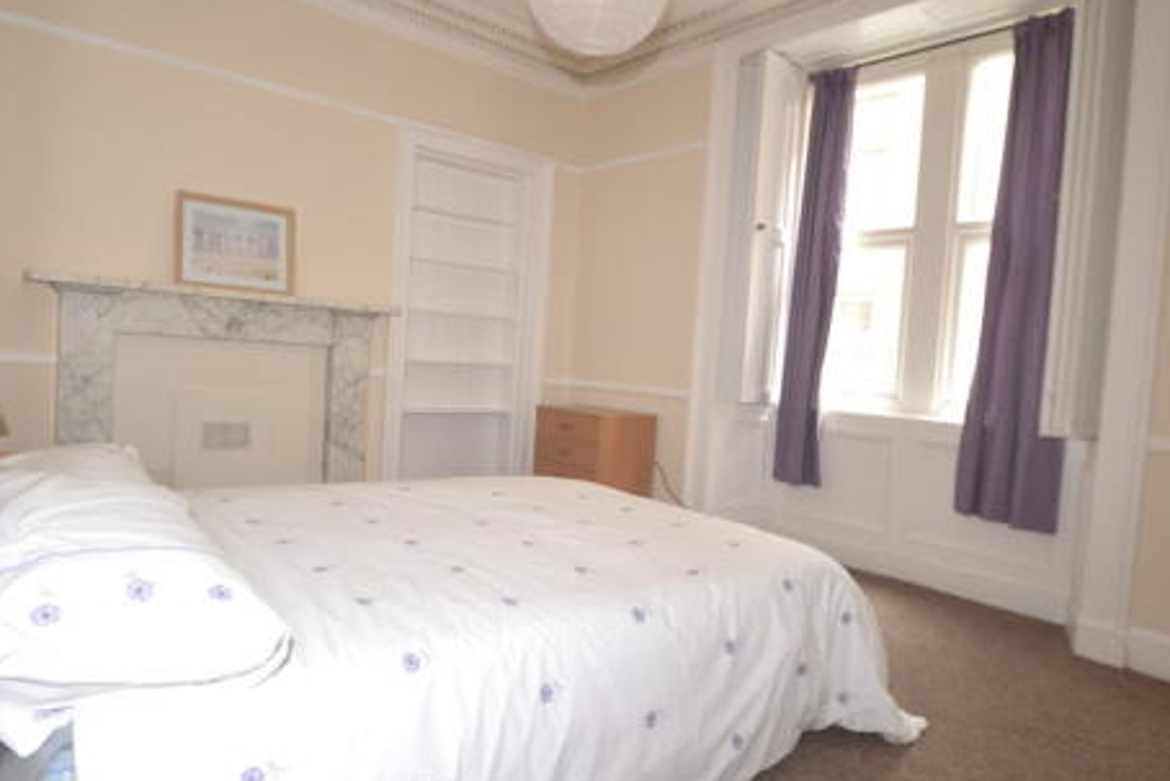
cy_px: 396
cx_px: 590
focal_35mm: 22
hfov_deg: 78.6
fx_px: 715
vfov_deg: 57.3
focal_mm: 14
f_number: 4
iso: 800
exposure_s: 1/60
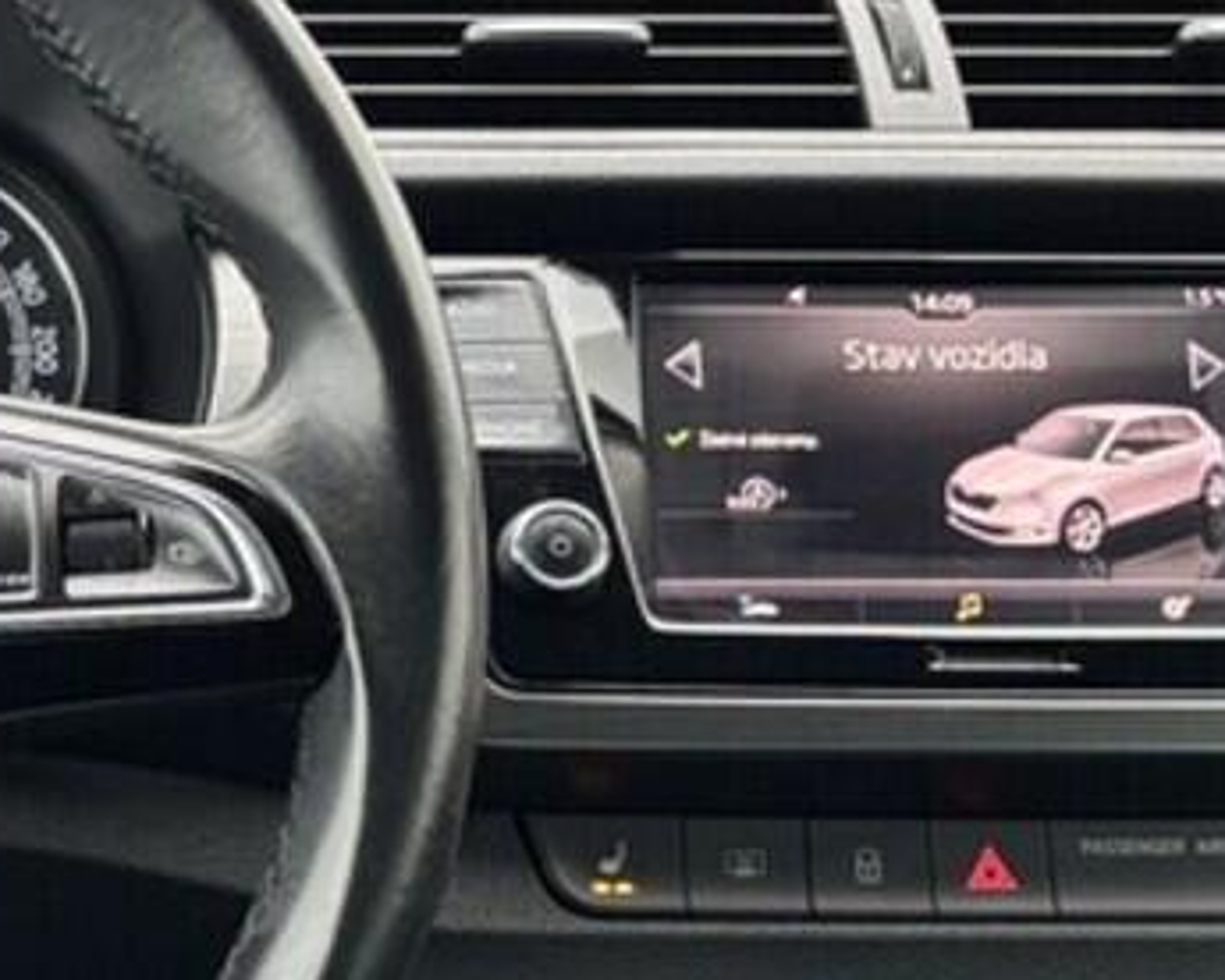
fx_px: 3843
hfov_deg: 16.9
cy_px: 749
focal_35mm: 106
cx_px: -447
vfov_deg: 14.5
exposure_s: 1/63
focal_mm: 5.96
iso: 125
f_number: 1.6
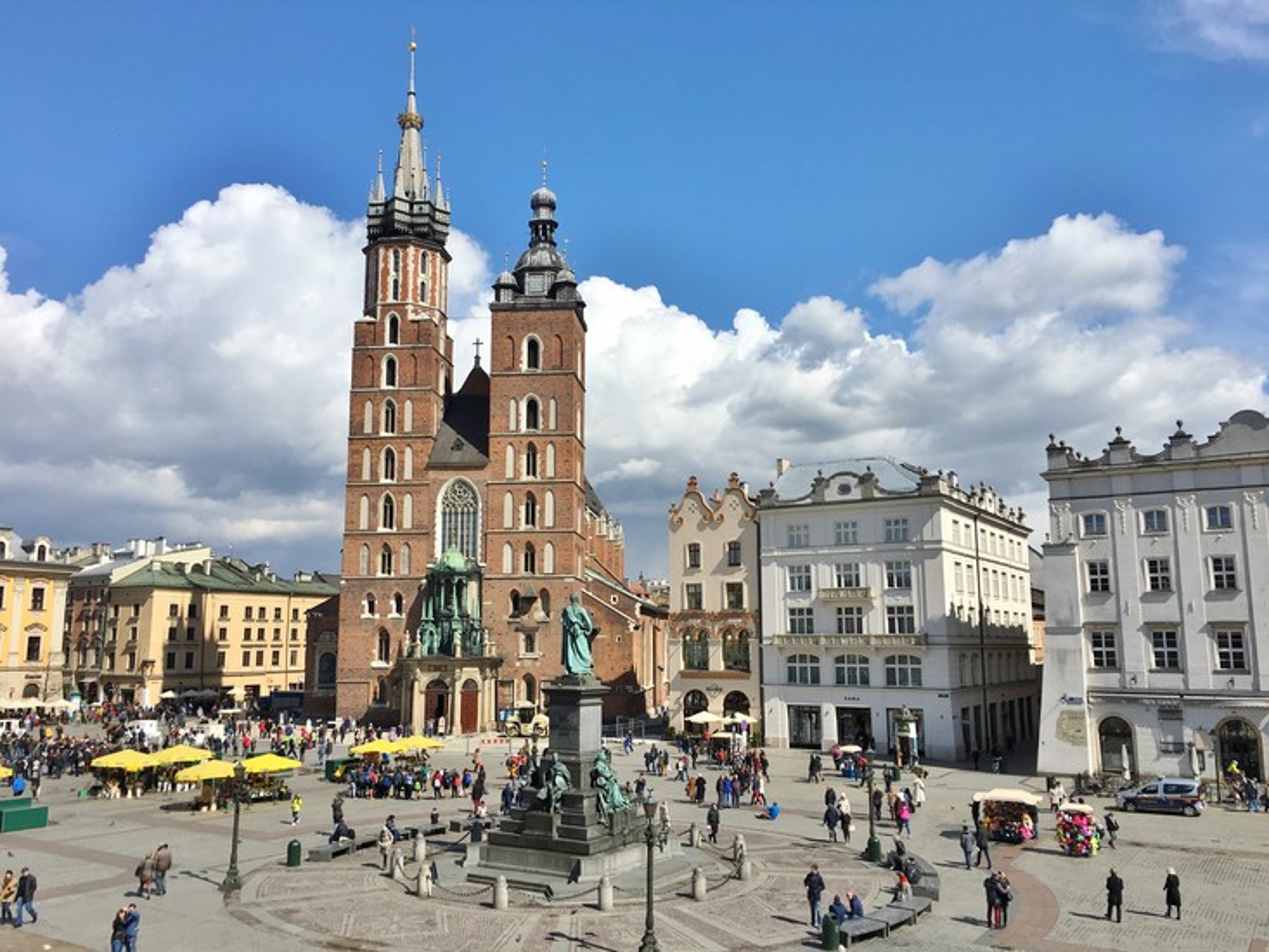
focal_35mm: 29
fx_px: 1063
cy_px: 476
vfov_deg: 48.2
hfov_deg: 61.7
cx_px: 634
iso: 25
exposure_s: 1/2959
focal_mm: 4.15
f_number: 2.2
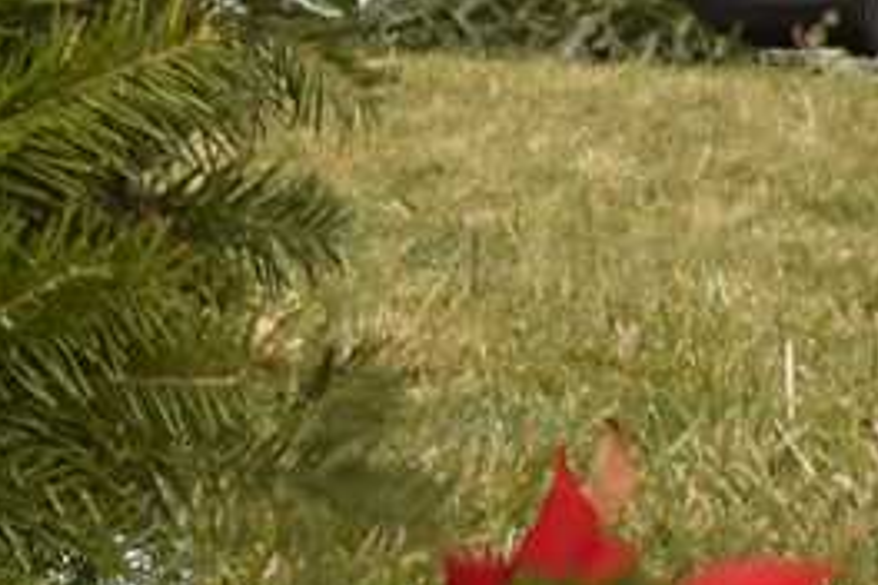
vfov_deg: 7.4
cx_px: -1084
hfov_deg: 9.9
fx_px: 4536
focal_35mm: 186
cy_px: 191
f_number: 22
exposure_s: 1/50
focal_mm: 24
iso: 800
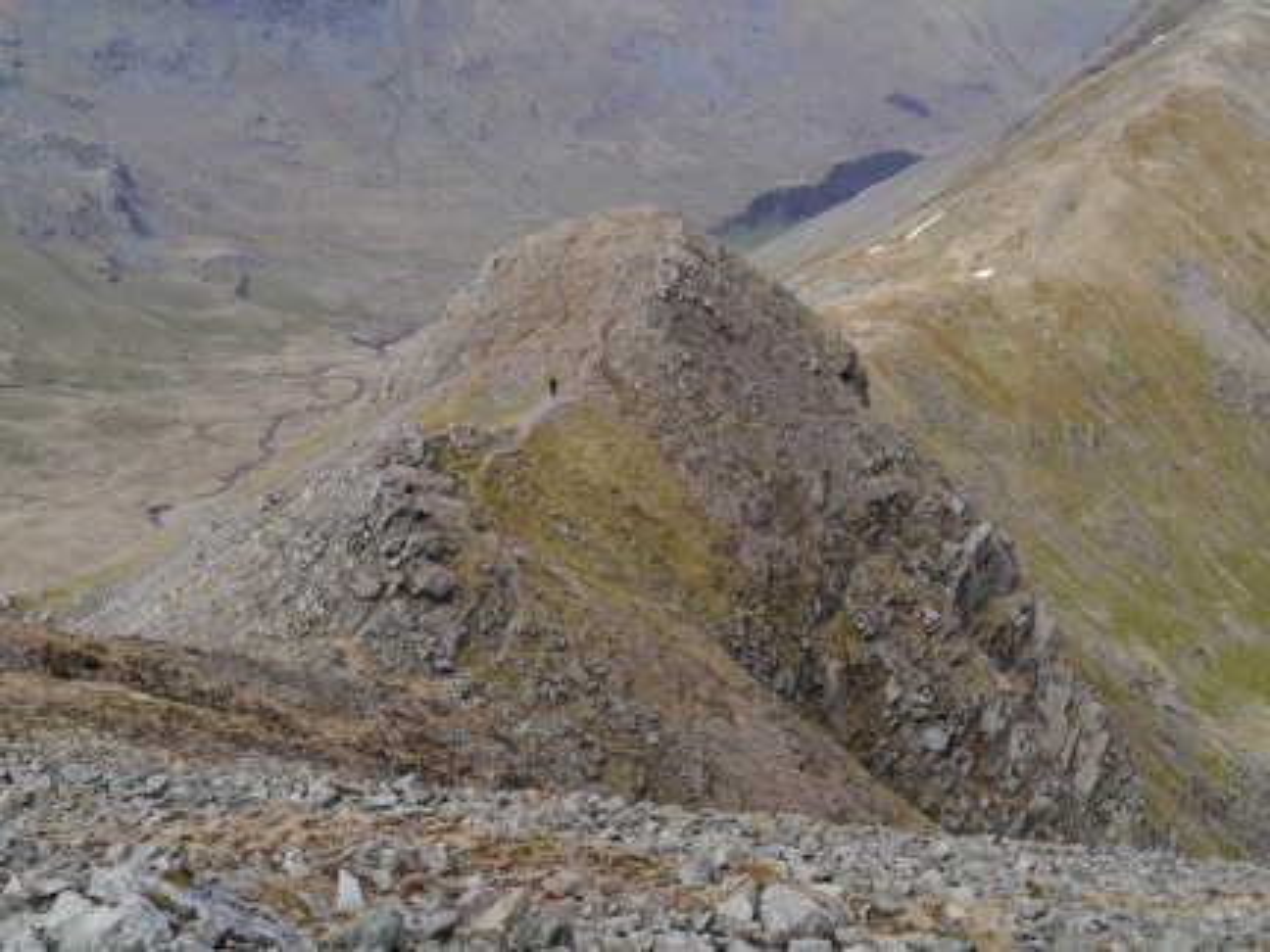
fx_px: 2128
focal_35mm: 58
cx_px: 635
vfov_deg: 25.2
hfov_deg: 33.2
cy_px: 476
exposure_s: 1/320
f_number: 8
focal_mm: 29
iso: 160
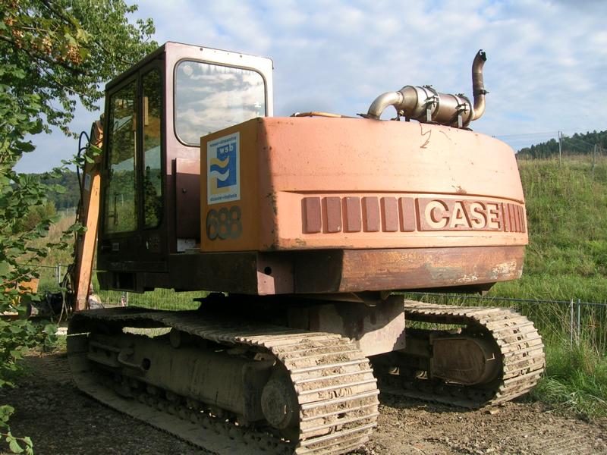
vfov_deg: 40.7
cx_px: 304
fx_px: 614
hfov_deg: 52.6
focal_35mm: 35
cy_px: 228
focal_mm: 5.4
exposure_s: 1/249
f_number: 4.8
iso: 50
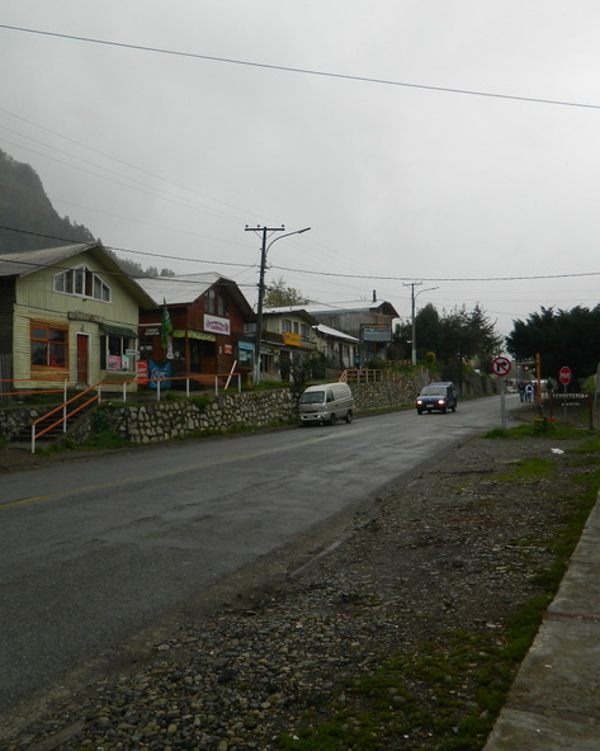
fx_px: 733
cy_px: 374
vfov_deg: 54.2
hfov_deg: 44.3
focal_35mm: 33
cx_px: 246
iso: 80
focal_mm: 4.5
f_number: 3.1
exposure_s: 1/100
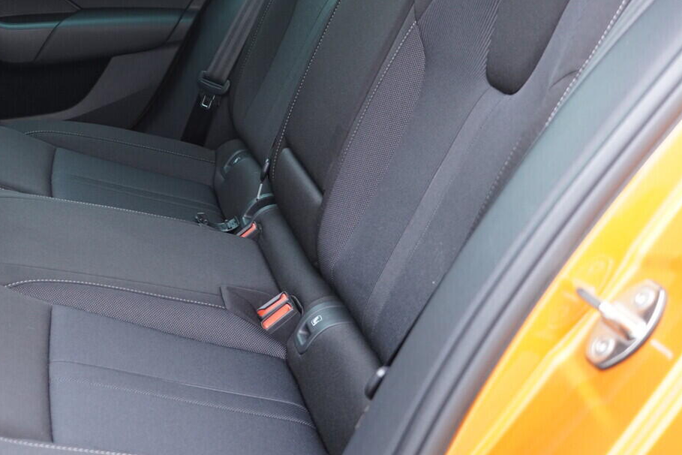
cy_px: 137
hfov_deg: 34.2
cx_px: 161
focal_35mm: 57
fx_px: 1080
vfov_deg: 23.6
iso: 640
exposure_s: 1/40
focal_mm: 24
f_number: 2.8
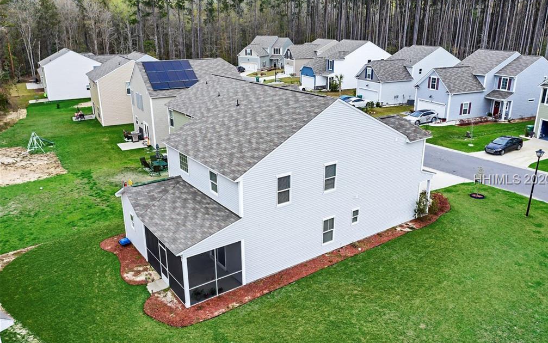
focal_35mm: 29
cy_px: 181
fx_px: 433
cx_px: 278
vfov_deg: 43.2
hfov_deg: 64.6
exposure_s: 1/500
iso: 100
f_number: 4.5
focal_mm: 10.26
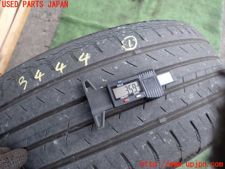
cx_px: 112
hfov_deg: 69.4
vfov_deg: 54.9
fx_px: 162
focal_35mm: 25
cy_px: 84
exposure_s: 1/100
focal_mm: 4.5
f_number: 2
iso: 200
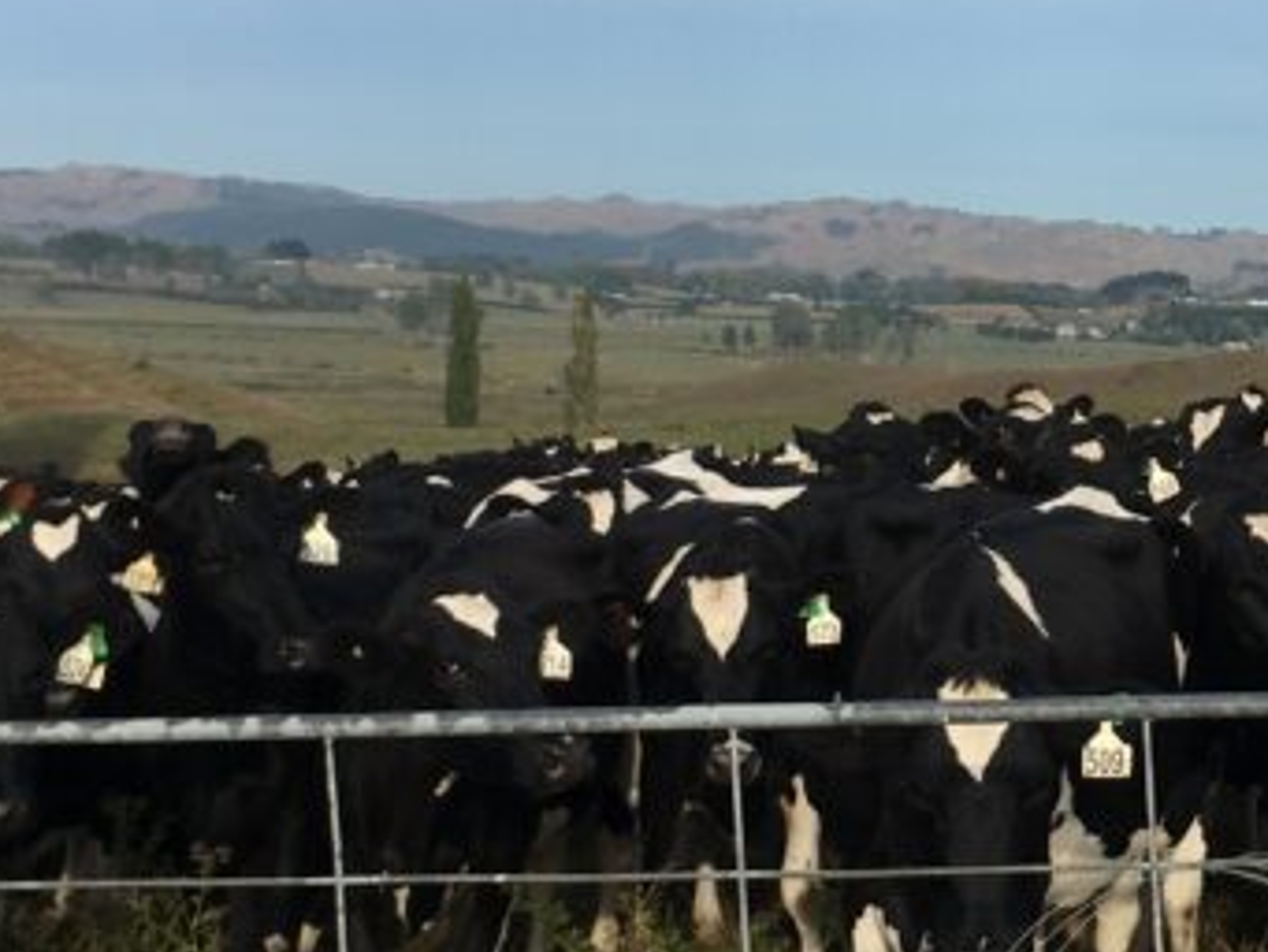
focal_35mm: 87
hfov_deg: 21.9
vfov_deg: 17.0
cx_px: 1168
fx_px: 3188
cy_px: 364
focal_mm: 4.15
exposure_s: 1/874
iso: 25
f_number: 2.2
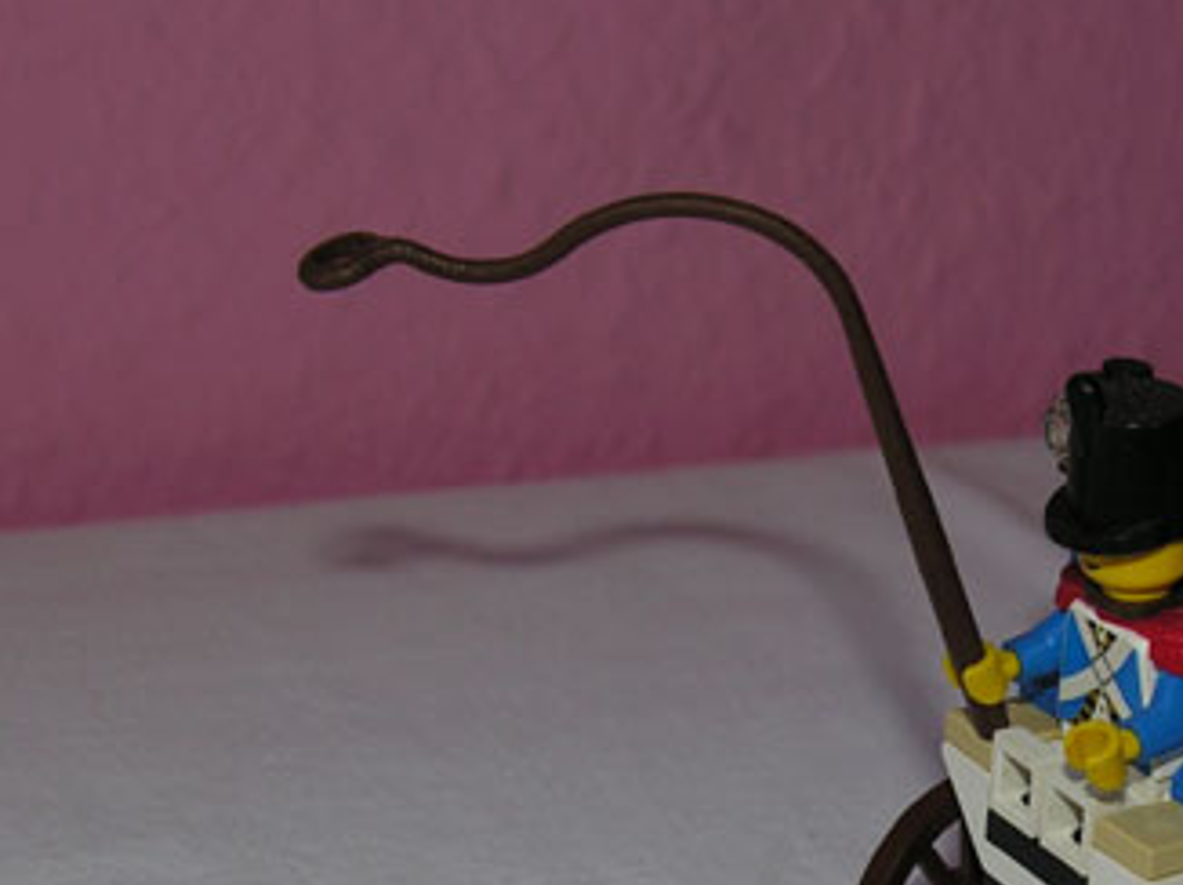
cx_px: 987
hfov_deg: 22.4
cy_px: 849
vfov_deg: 16.8
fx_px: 2937
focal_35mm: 86
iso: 50
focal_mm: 8.9
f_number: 2.8
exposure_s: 1/60.1
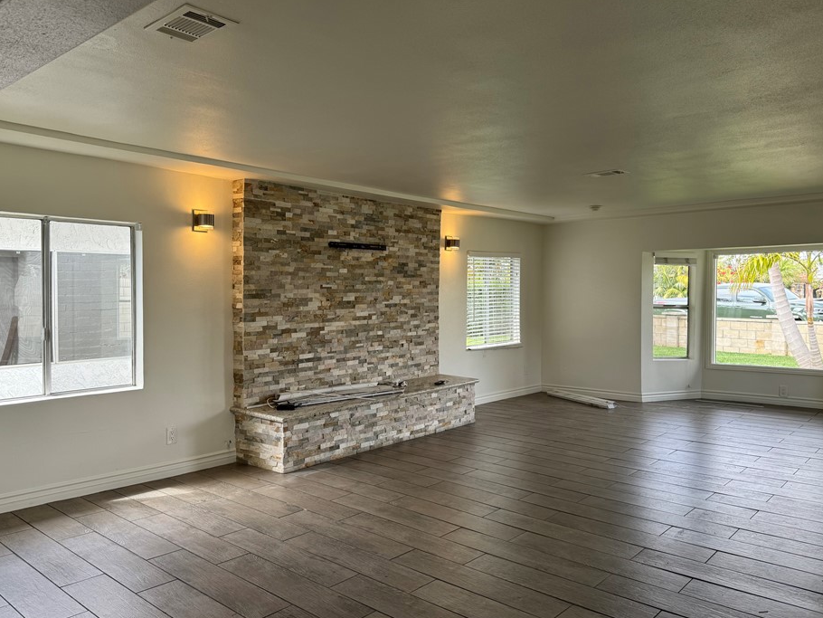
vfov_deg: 51.4
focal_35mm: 27
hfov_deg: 65.3
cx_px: 417
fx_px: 642
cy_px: 292
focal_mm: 6.76
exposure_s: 1/207
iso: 80
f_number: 1.78
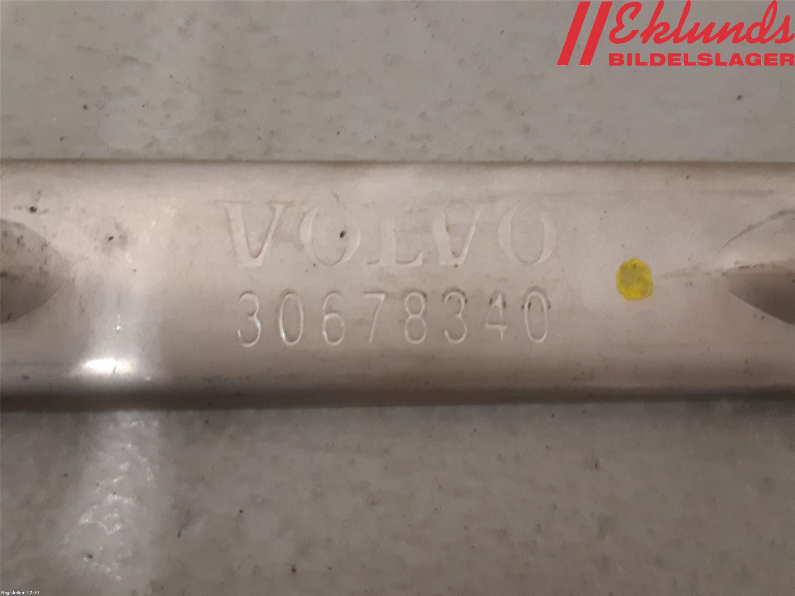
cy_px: 298
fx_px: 597
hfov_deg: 67.3
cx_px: 398
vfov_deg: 53.1
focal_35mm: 26
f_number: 1.7
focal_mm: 3.93
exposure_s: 1/33
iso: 250
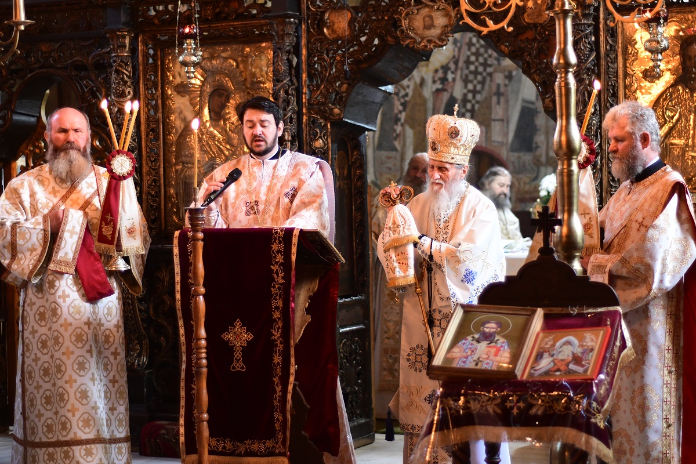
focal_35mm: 75
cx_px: 348
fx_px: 1450
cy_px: 232
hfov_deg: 27.0
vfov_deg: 18.2
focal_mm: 50
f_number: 1.8
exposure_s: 1/100
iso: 2000
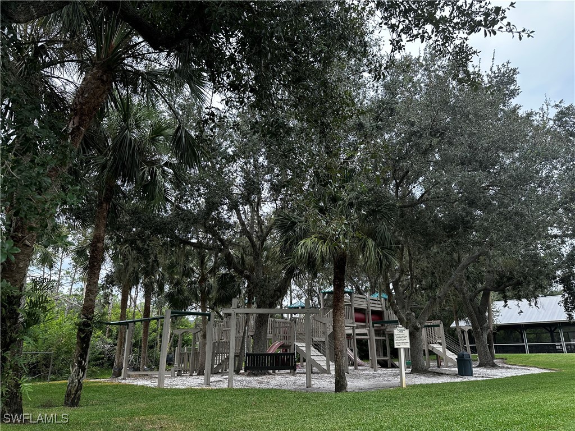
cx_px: 288
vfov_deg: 56.8
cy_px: 216
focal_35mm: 24
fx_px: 399
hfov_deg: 71.6
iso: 80
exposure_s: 1/650
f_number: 1.78
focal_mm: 6.86
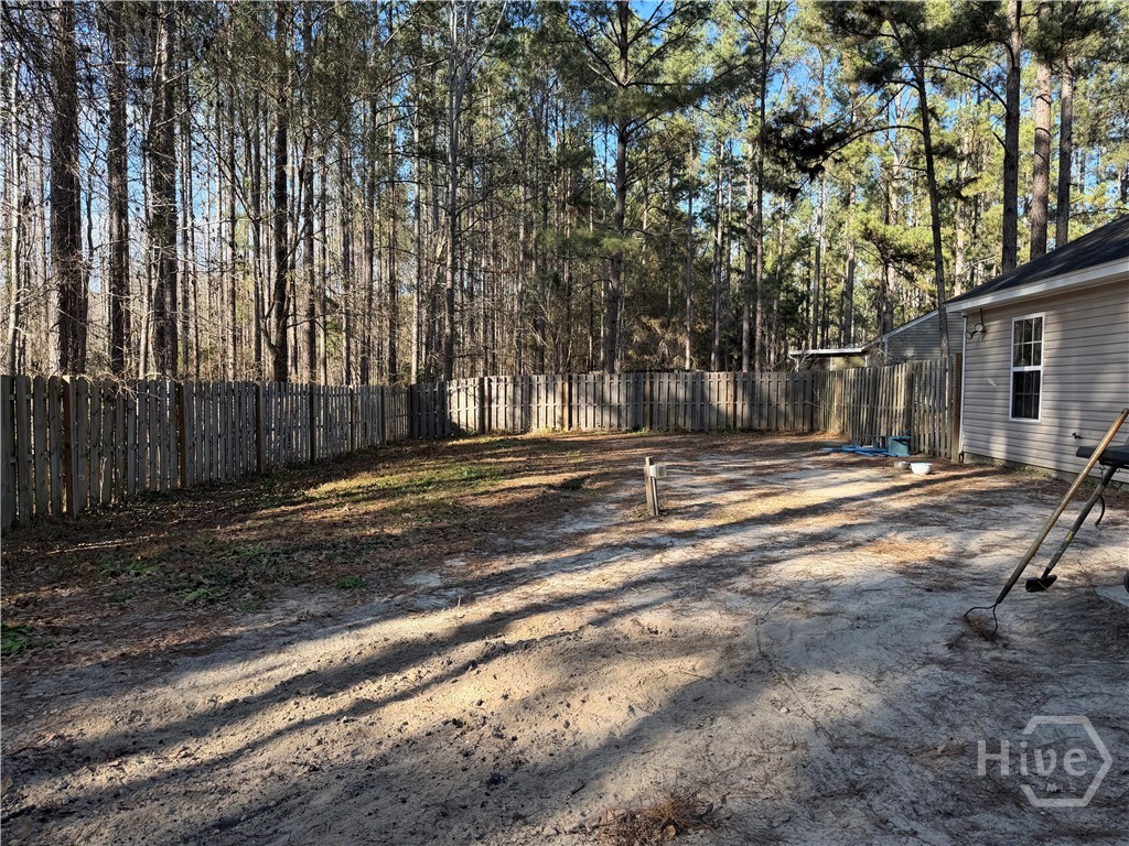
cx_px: 564
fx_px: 783
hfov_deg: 71.6
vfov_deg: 56.8
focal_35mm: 24
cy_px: 423
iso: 80
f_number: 1.78
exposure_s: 1/593
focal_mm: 6.76
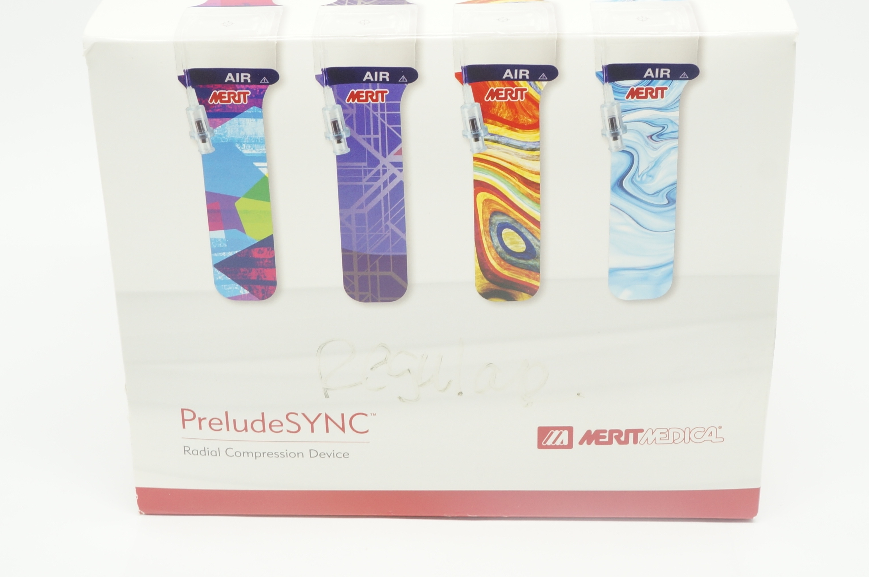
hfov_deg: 34.5
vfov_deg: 23.3
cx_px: 448
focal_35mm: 58
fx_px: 1399
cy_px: 217
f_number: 10
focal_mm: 24
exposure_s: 1/15
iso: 400
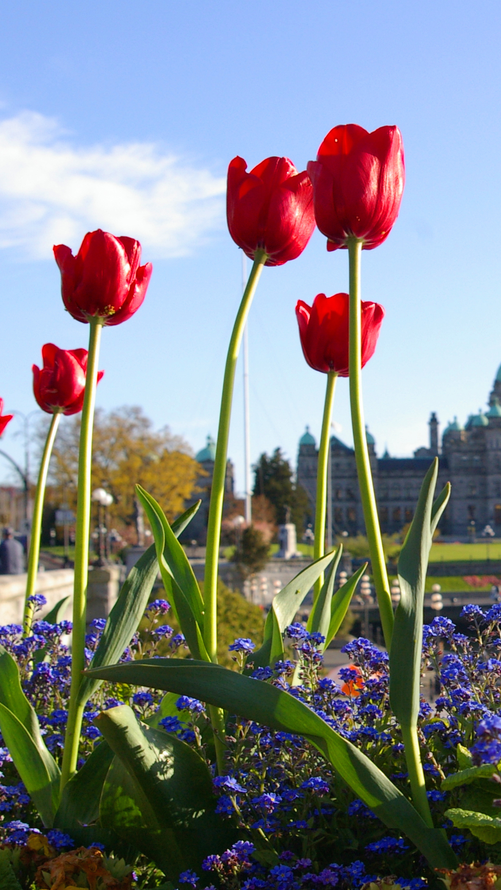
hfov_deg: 15.0
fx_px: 1860
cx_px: 519
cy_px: 443
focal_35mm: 79
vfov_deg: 26.9
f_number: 11
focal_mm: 33
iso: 400
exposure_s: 1/180
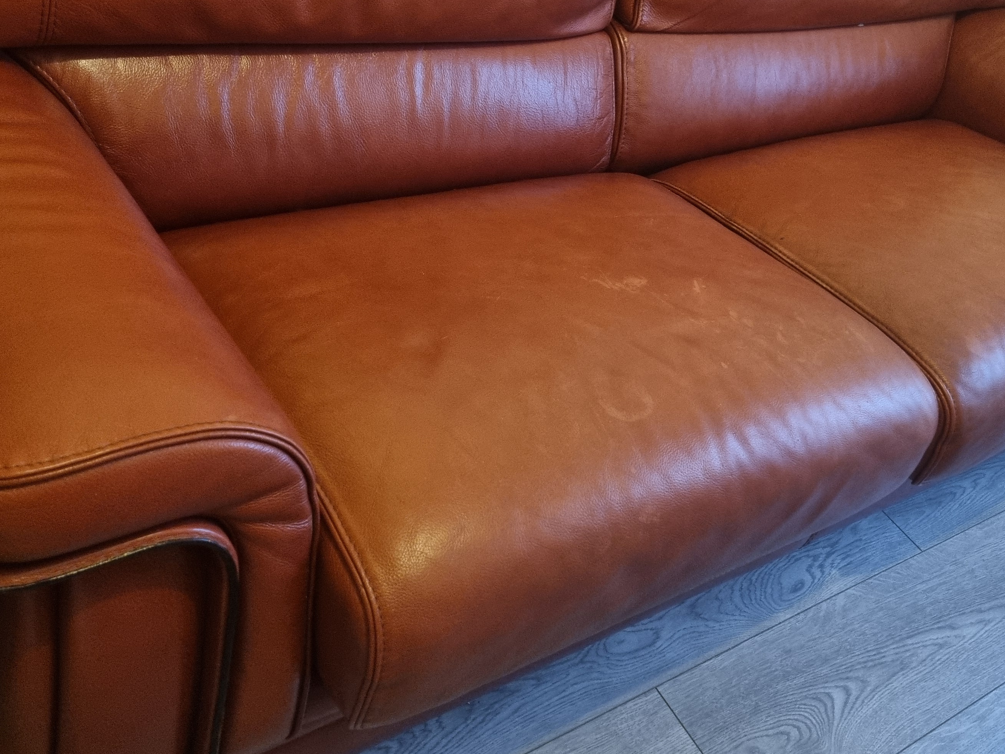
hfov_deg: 46.7
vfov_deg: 35.3
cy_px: 202
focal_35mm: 40
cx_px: 559
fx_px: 1161
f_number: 1.8
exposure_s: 1/25
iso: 640
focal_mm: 5.4
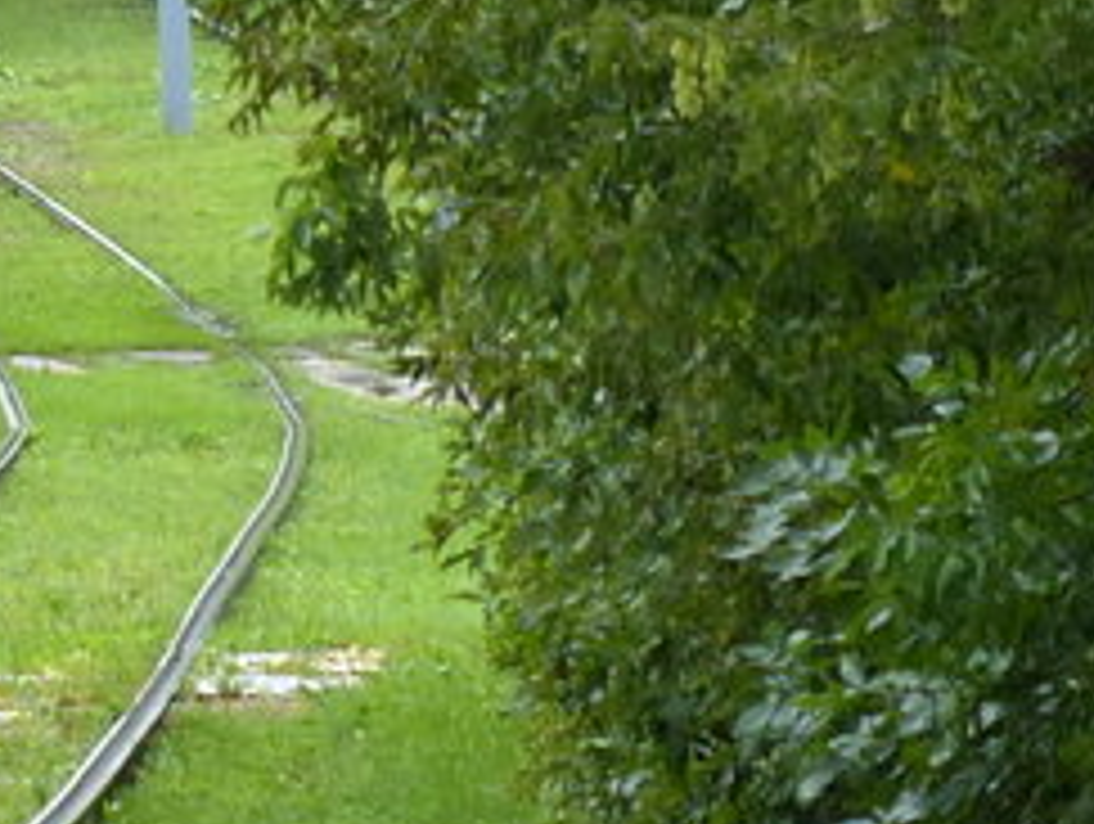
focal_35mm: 646
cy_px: -72
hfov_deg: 3.0
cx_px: -1211
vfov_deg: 2.3
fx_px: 20446
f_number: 3.5
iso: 200
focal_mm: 23.5
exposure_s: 1/250
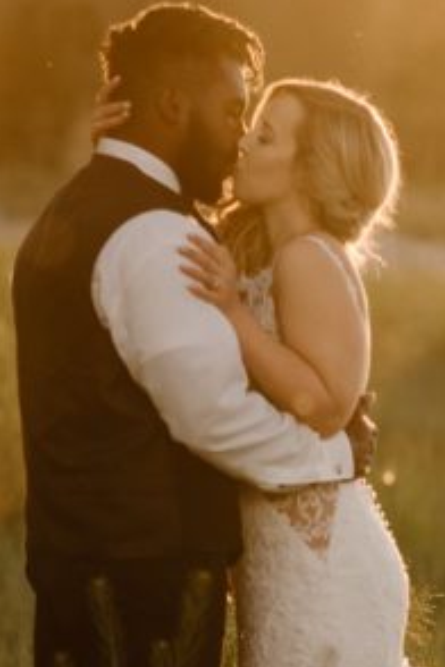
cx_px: 395
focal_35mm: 296
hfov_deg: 4.6
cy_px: 669
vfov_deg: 6.9
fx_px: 5488
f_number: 1.8
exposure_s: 1/1250
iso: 200
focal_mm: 85
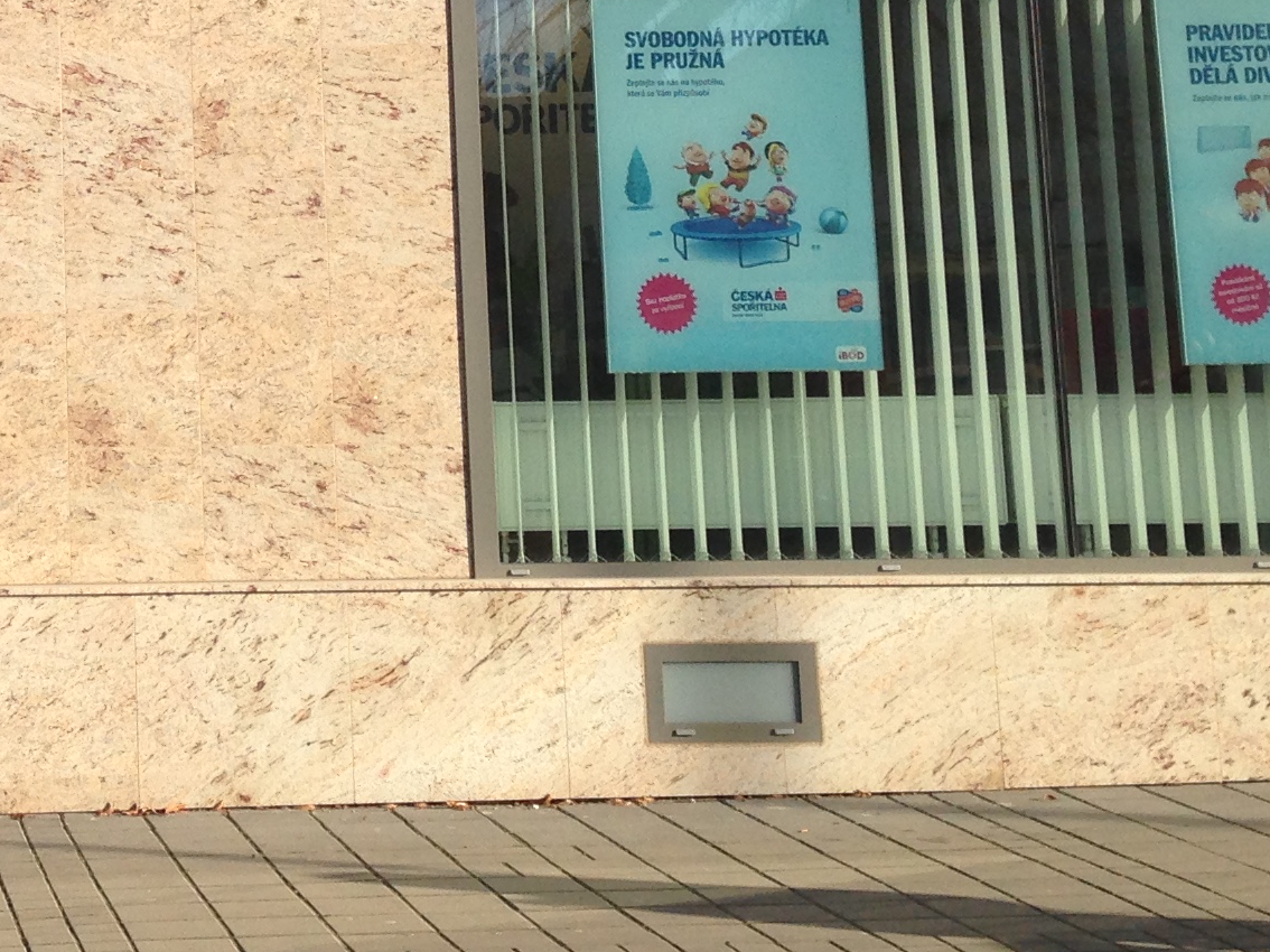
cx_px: -38
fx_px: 3485
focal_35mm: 95
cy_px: -127
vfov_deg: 15.1
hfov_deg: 19.9
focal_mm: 4.12
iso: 50
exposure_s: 1/1178
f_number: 2.4
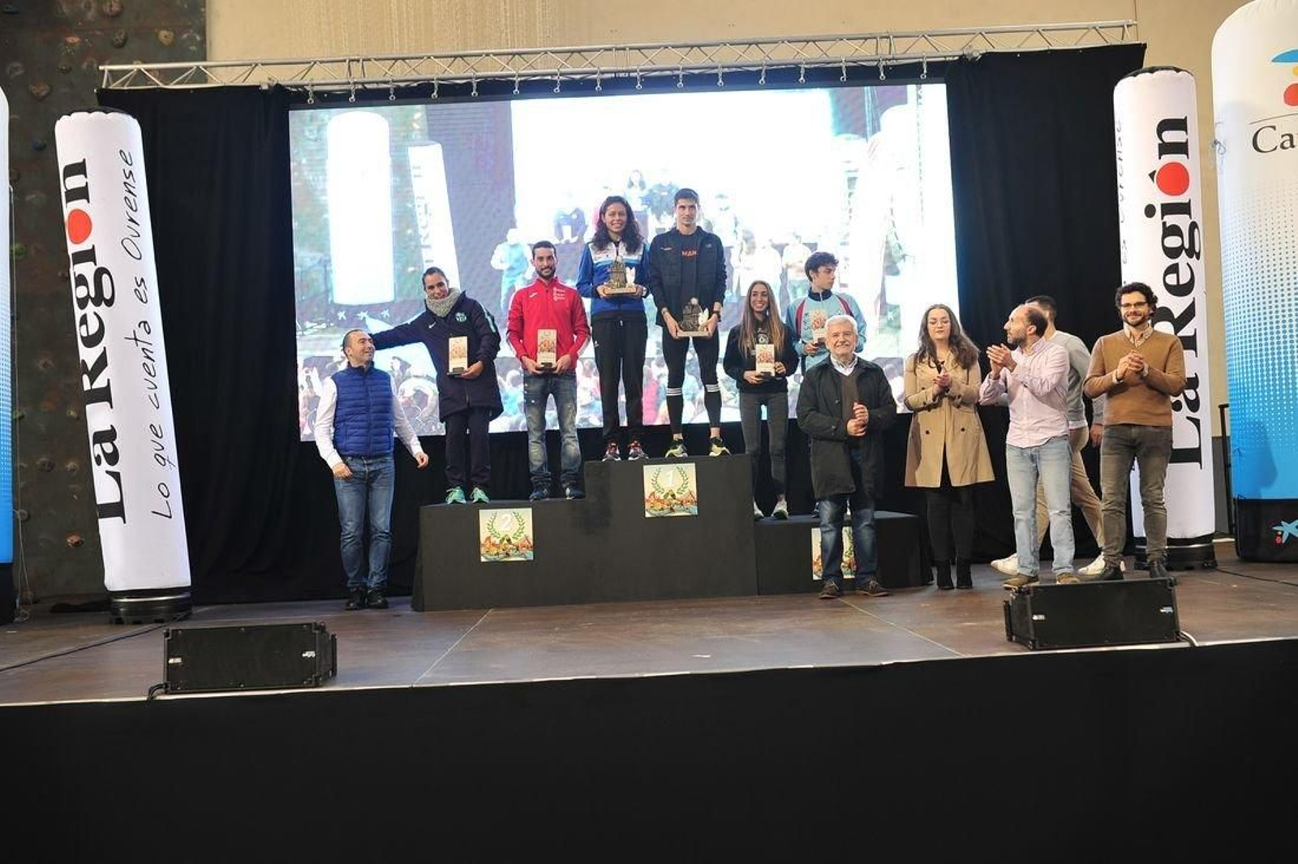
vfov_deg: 37.8
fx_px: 1261
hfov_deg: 54.5
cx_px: 649
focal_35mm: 35
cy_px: 432
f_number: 2.8
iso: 500
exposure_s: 1/160
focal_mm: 35
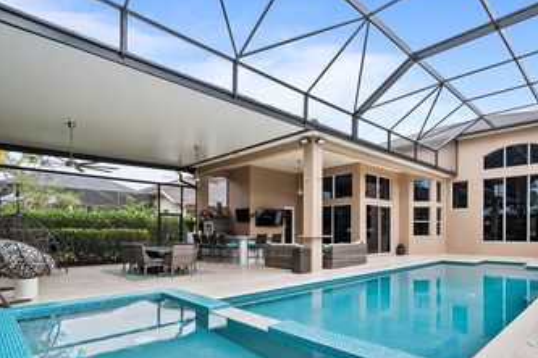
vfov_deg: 58.6
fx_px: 314
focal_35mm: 21
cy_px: 228
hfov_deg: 80.2
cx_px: 323
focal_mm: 14
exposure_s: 1/40
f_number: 8
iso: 320
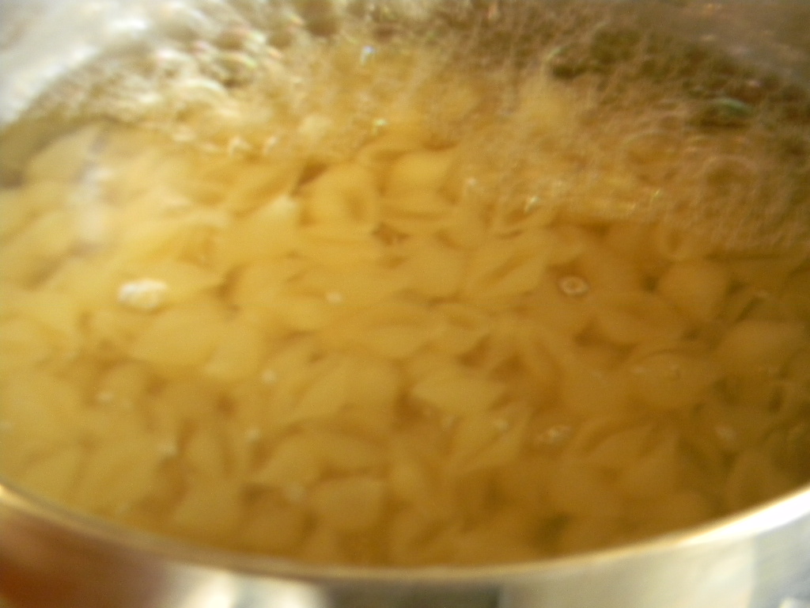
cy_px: 304
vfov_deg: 17.8
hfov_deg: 23.6
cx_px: 405
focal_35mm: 83
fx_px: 1942
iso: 400
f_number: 4.5
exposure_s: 1/2.4
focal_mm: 15.1
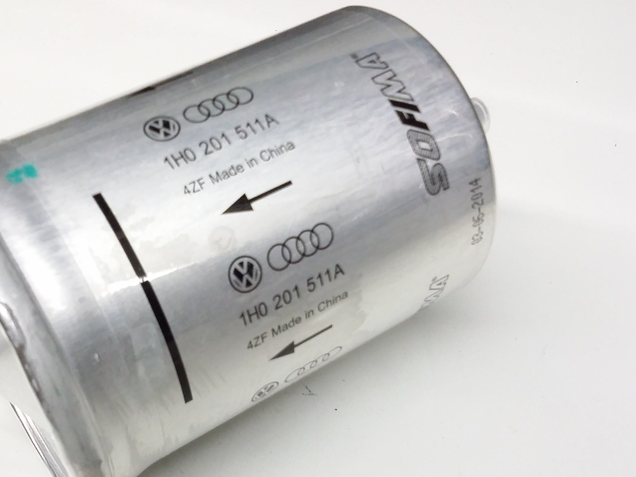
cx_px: 247
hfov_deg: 42.7
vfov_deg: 32.5
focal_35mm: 44
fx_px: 808
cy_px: 324
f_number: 2.4
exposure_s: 1/15
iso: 200
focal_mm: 3.4
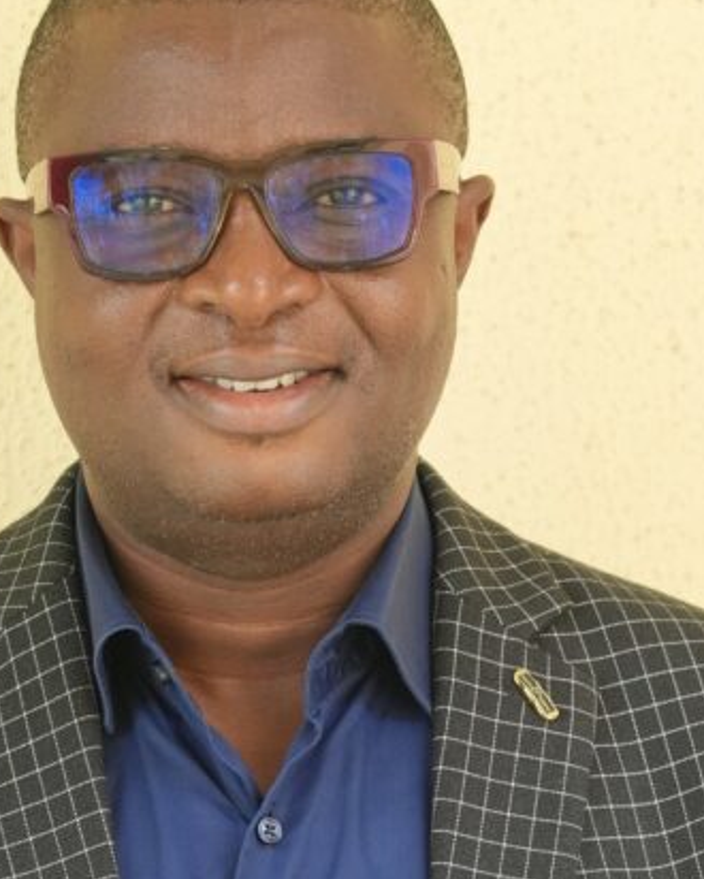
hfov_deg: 8.8
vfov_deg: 11.0
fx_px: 4554
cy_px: 623
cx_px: 287
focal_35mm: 175
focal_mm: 50
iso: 800
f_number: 4.5
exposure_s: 1/400
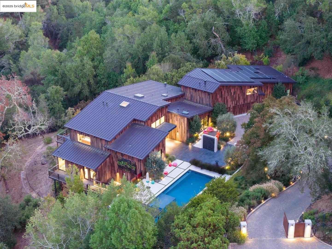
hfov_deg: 27.8
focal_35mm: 70
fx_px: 671
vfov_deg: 21.0
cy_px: 124
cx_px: 166
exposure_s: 1/8
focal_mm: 19.35
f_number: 2.8
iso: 2490
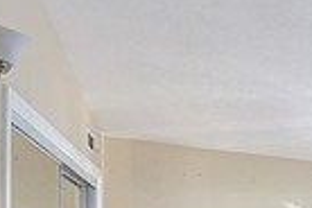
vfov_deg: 18.5
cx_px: 581
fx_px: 563
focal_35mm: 65
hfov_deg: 20.4
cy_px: 315
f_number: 9
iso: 400
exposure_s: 1/13
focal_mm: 14
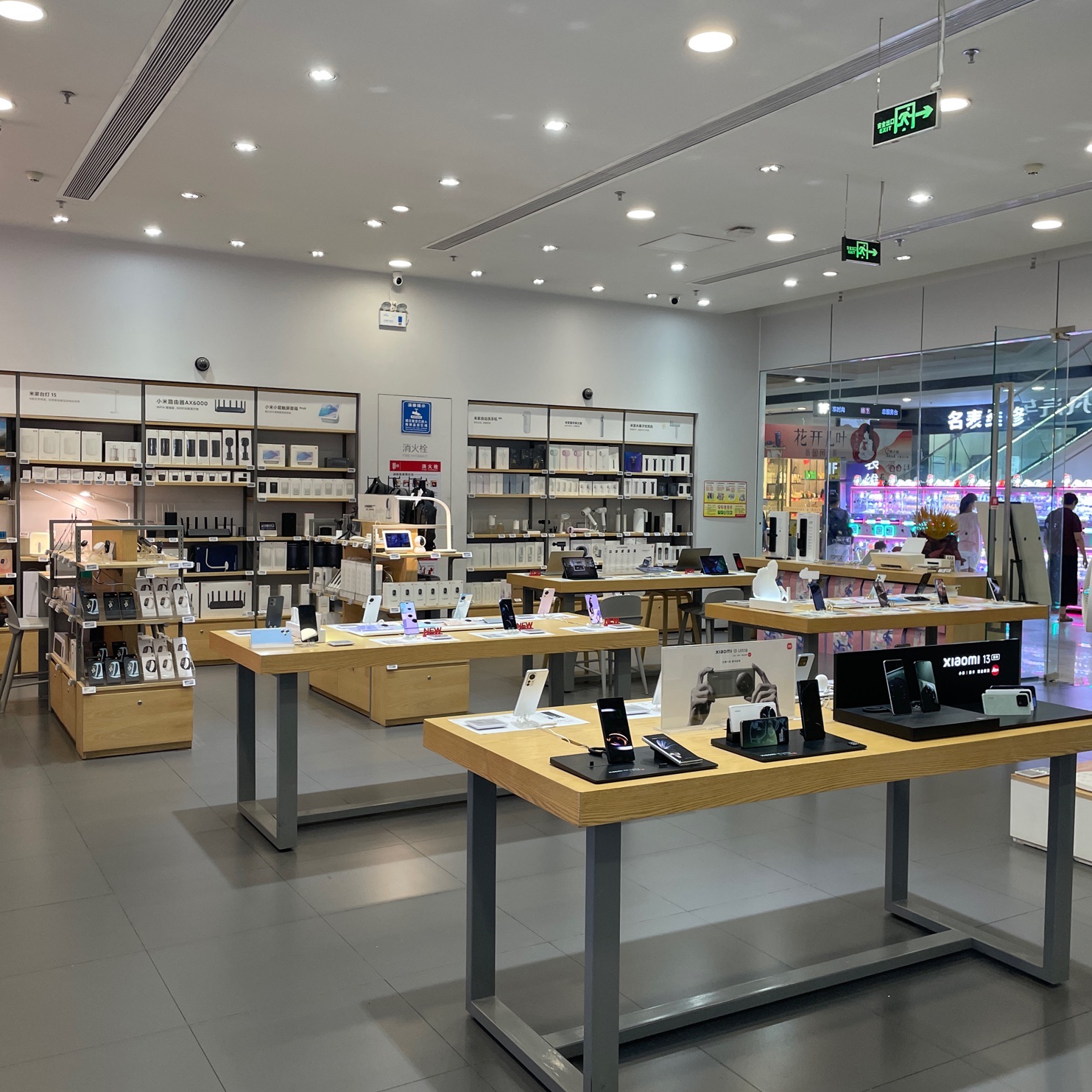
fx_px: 1106
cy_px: 543
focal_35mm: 31
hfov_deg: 52.5
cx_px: 535
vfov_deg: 52.5
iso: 100
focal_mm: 4.2
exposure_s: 1/100
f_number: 1.6
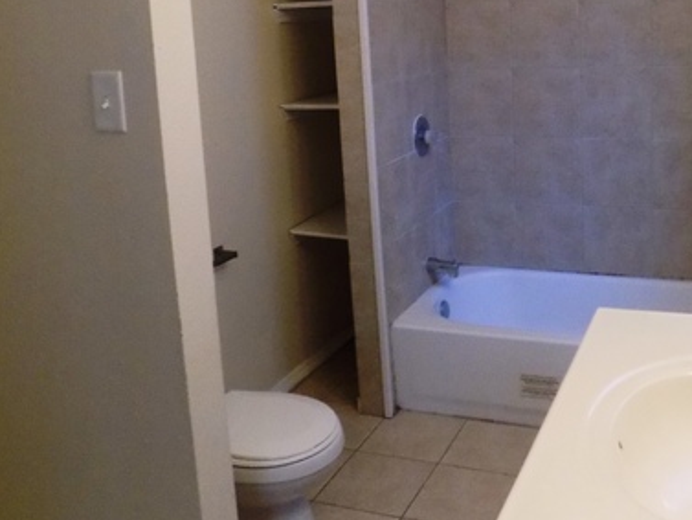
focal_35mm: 39
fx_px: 780
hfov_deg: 47.1
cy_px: 125
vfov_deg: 35.9
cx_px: 463
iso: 400
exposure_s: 1/30
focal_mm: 4
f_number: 3.1
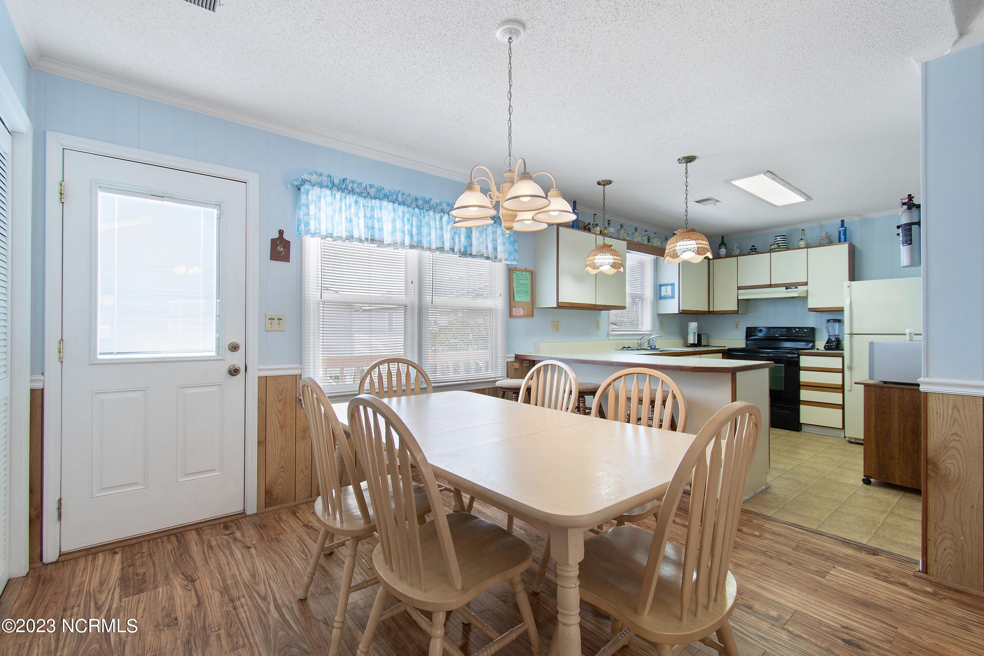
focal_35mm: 15
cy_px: 328
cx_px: 492
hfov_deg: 100.4
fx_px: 410
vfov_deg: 77.3
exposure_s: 1/13
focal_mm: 10
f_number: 4.5
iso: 100
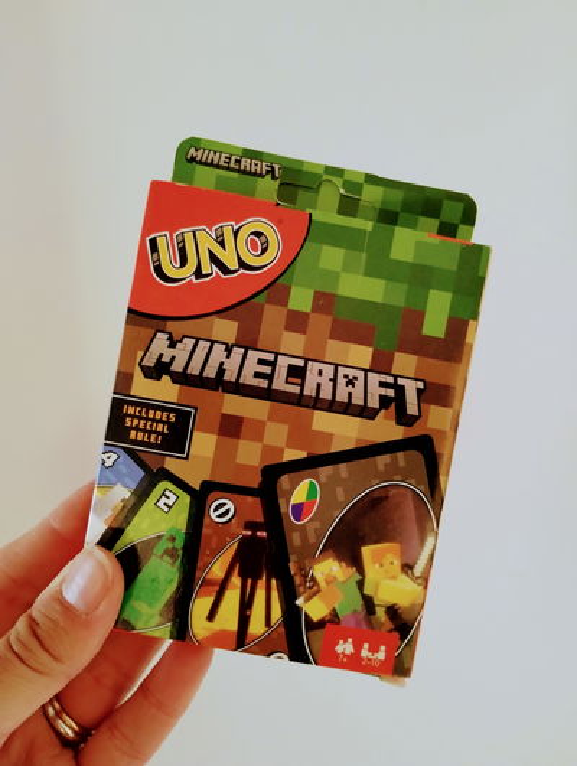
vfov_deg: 63.4
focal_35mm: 28
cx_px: 288
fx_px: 621
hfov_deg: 49.9
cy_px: 383
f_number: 1.8
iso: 2078
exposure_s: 1/20
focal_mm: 4.27
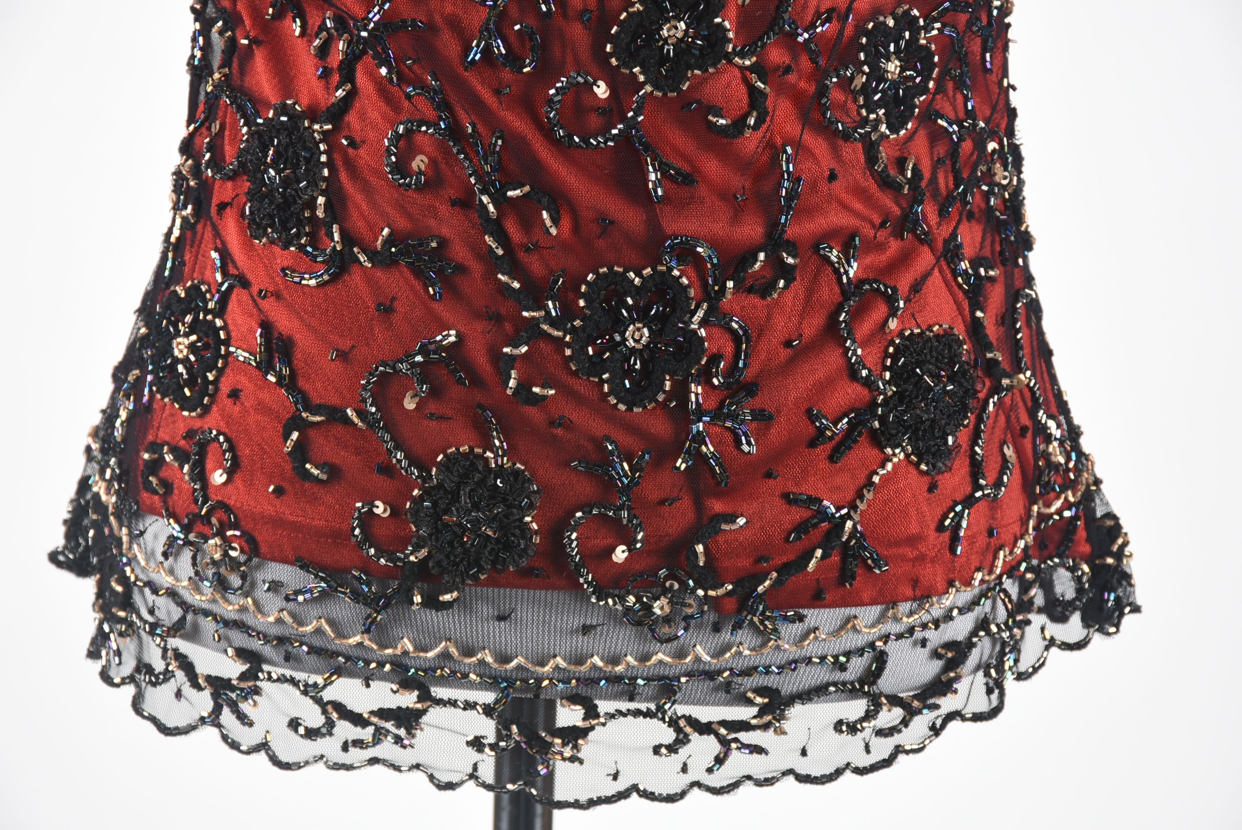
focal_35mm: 128
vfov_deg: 10.8
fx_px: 4402
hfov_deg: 16.1
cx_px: 621
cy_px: 415
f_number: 9
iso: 200
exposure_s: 1/125
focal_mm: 85
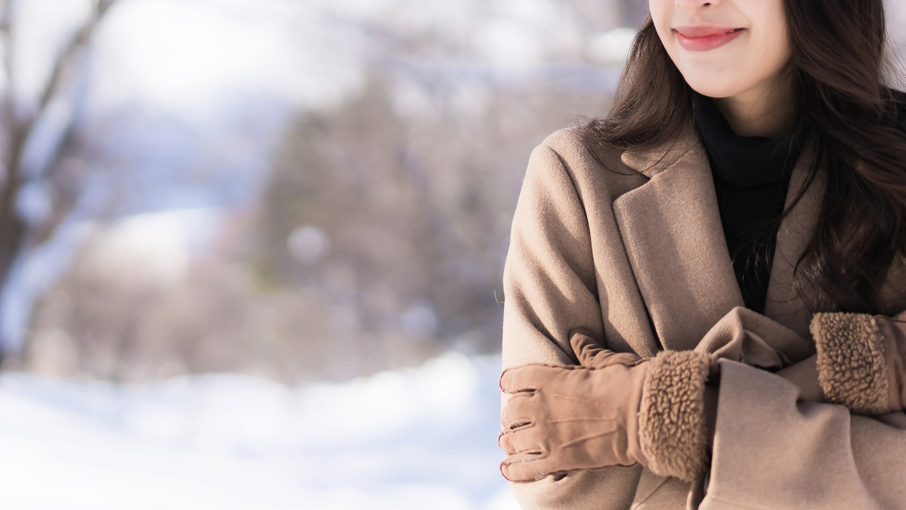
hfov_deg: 22.2
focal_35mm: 96
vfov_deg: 12.6
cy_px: 191
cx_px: 431
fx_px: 2306
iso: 100
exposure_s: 1/3200
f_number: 1.8
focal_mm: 55
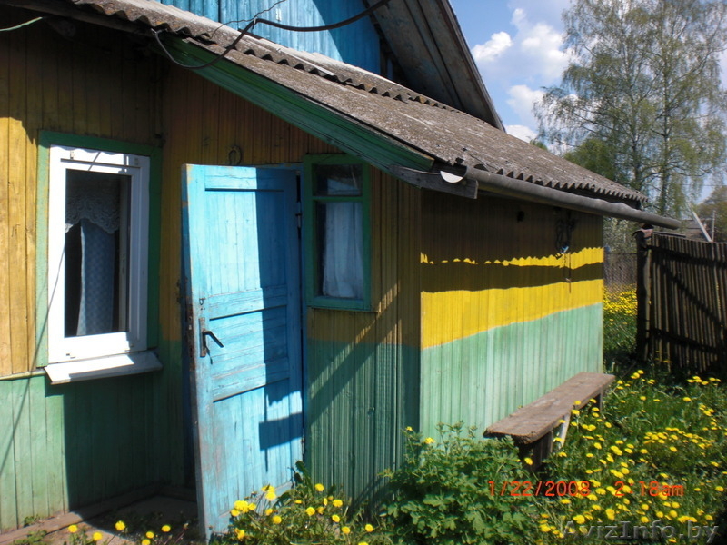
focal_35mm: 38
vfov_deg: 37.7
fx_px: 798
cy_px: 272
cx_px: 364
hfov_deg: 49.0
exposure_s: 1/250
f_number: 5.6
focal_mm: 6.3
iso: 64
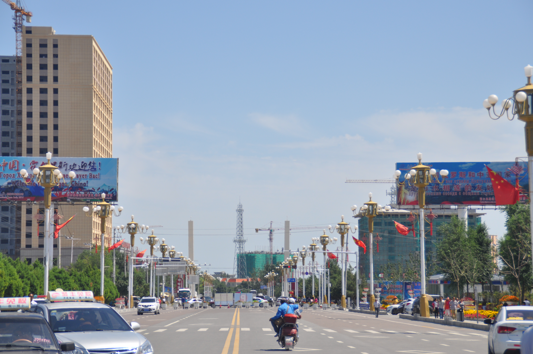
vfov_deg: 13.0
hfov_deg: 19.5
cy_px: 177
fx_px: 1553
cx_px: 266
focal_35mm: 105
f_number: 8
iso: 200
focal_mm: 70
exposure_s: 1/1000
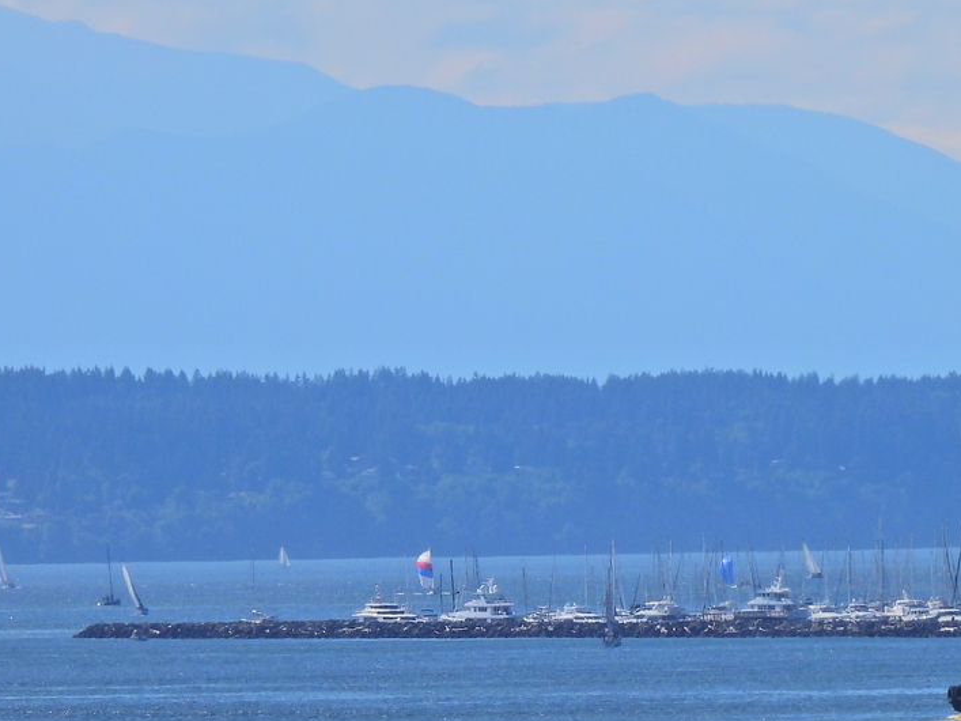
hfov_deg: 2.9
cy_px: 475
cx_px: 769
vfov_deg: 2.2
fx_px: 19097
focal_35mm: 688
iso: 100
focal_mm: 67.8
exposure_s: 1/1250
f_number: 5
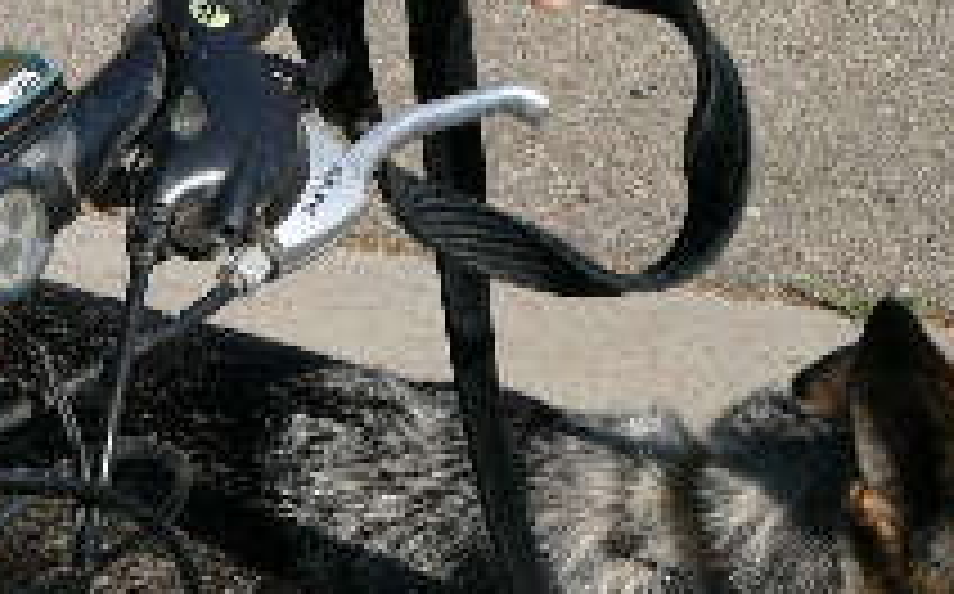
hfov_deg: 29.2
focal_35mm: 70
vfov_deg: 18.1
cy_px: 590
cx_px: 621
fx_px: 1818
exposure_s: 1/500
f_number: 5
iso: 80
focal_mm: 5.2
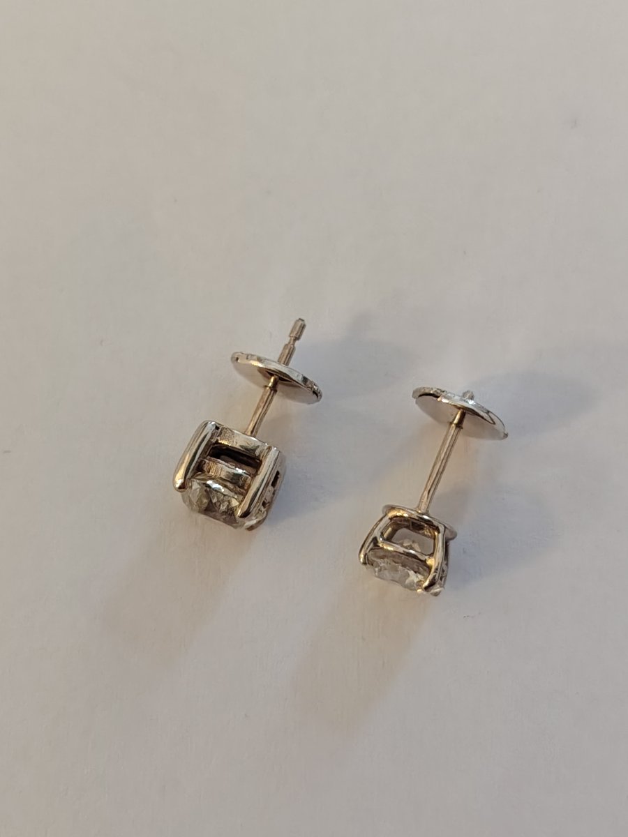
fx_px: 1161
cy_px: 418
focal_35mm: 48
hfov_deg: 30.3
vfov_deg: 39.7
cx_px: 314
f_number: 1.75
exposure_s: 1/167
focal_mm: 5.25
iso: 4141
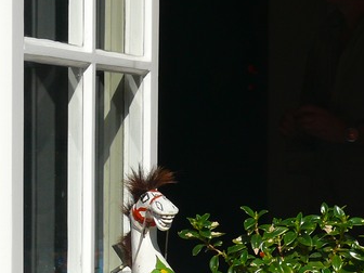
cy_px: 188
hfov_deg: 13.5
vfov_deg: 10.4
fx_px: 1504
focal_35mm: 143
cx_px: 395
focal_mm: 11.2
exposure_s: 1/200
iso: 100
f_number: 5.6
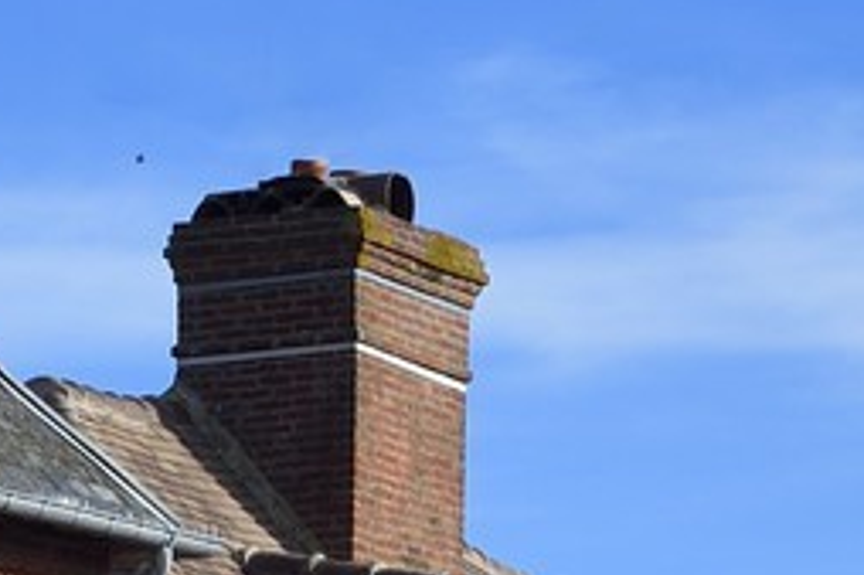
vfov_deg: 3.6
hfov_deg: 5.2
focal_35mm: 378
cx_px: -1412
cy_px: 1409
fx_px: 9066
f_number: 13
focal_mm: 60
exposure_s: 1/200
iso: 200
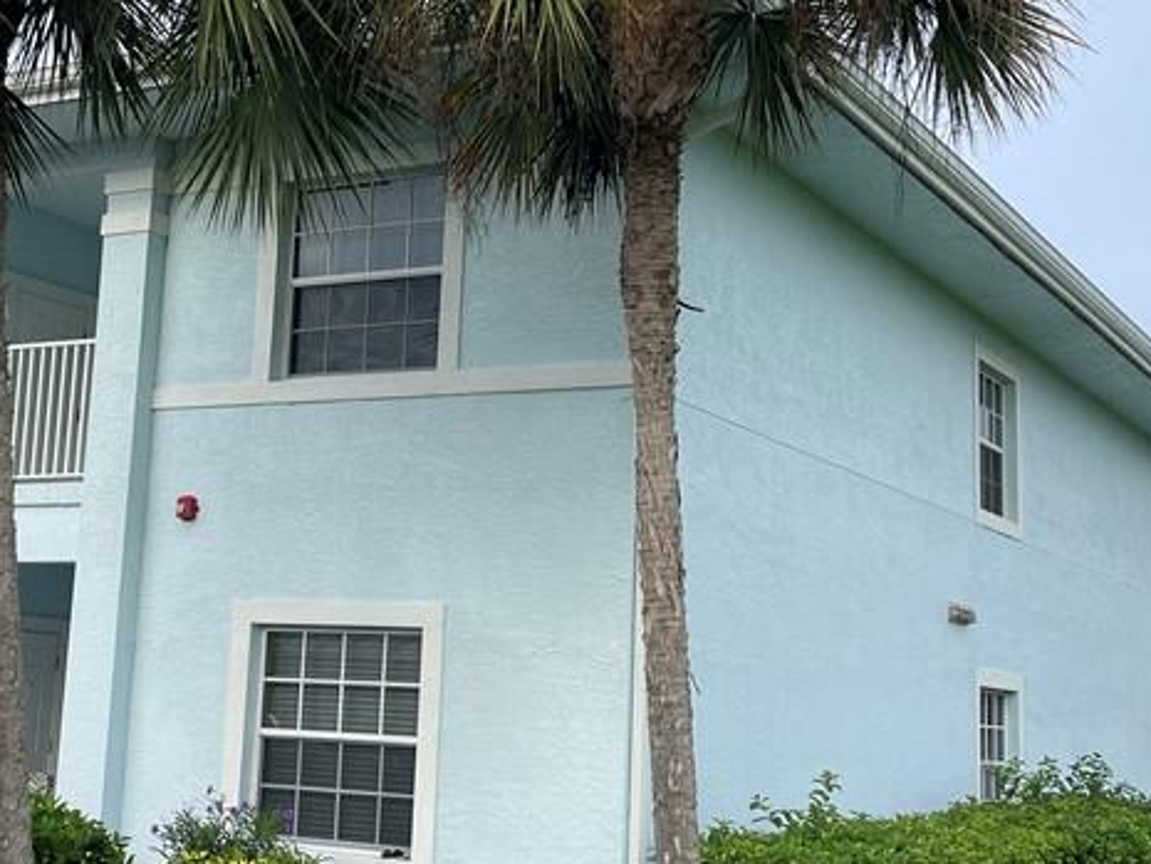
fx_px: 1829
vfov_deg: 26.5
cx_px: 413
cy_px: 354
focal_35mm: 55
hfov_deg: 34.7
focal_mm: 5.1
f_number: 1.6
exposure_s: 1/2165
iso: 32
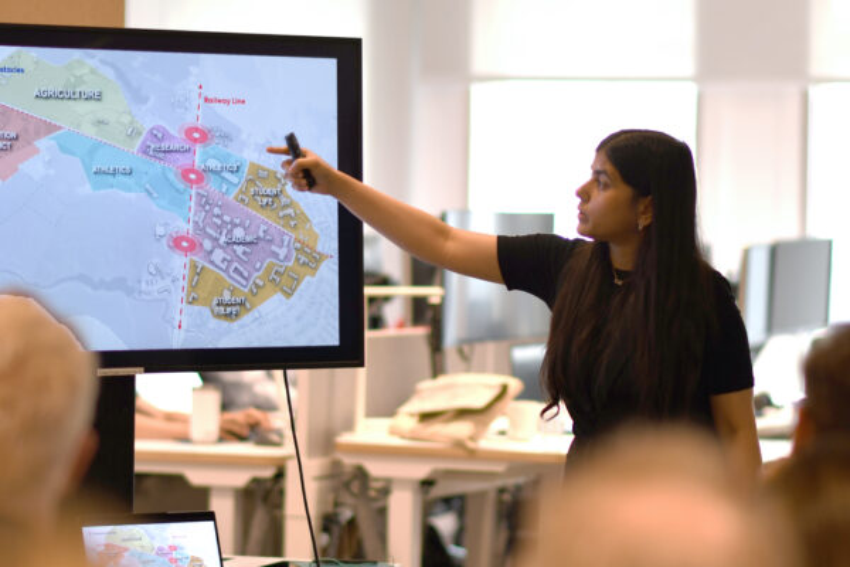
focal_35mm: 170
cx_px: 425
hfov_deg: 12.1
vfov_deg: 8.1
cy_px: 284
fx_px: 4014
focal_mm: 85
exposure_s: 1/200
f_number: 1.8
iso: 320
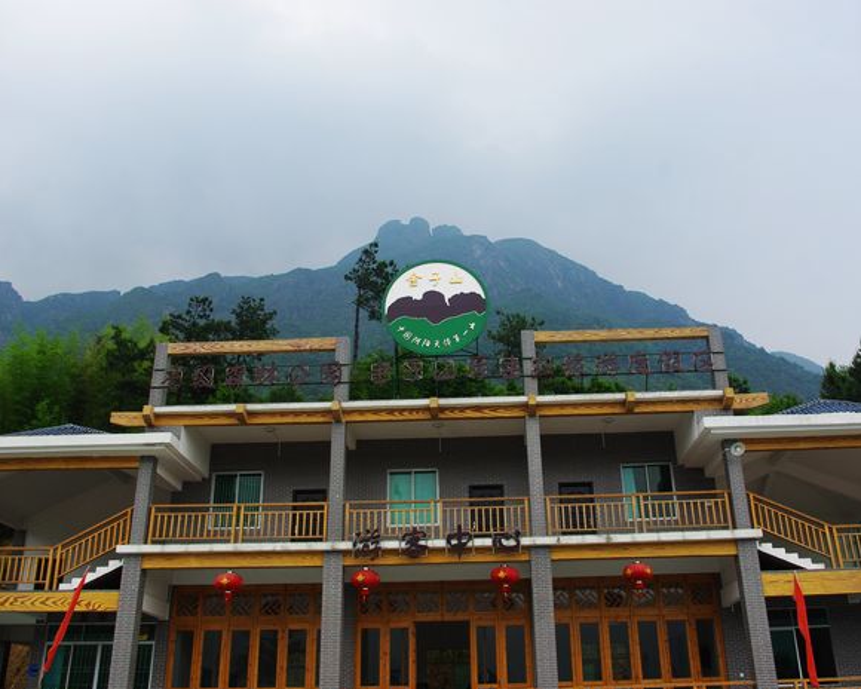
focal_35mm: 34
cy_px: 346
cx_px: 460
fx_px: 866
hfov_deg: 52.8
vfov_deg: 43.4
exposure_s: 1/180
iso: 100
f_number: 6.7
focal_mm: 20
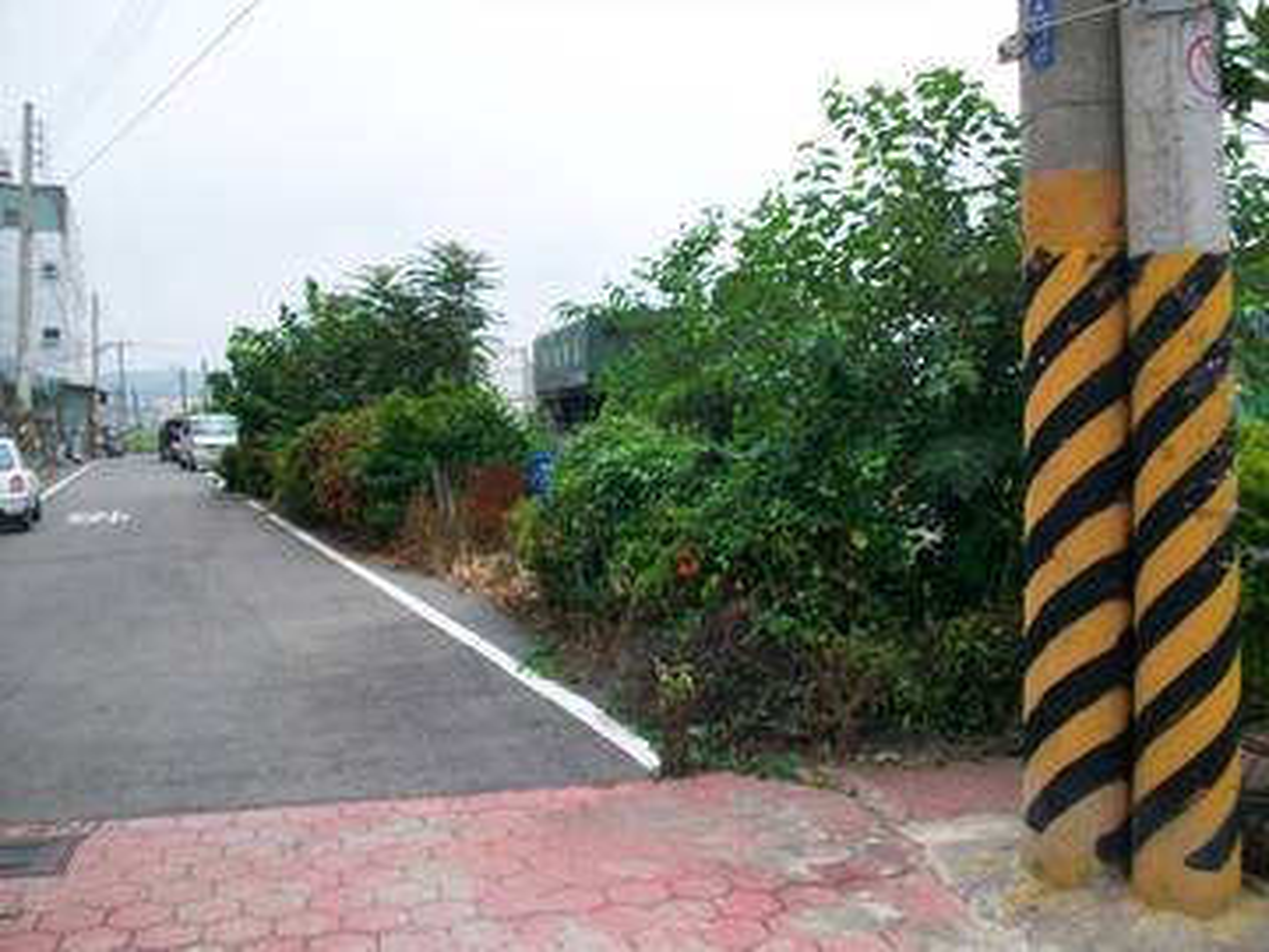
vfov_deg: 44.2
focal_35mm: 32
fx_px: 1173
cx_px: 634
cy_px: 476
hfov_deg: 56.8
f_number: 2.8
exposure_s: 1/500
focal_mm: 5.7
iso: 64
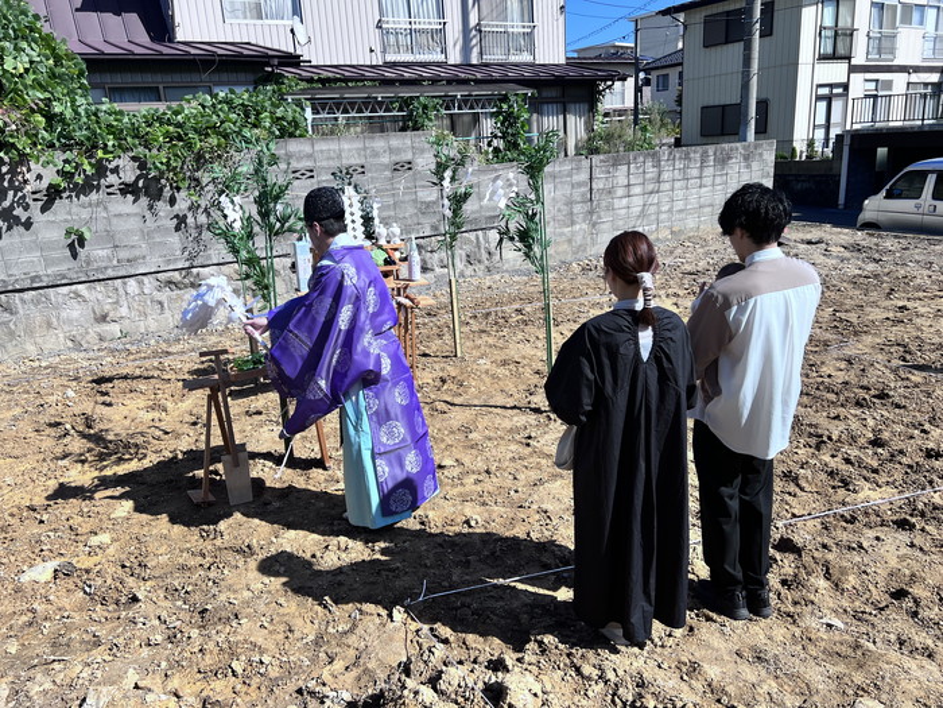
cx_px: 472
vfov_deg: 53.1
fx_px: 708
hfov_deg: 67.3
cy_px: 354
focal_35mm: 26
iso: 50
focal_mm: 5.7
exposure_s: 1/4115
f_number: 1.5
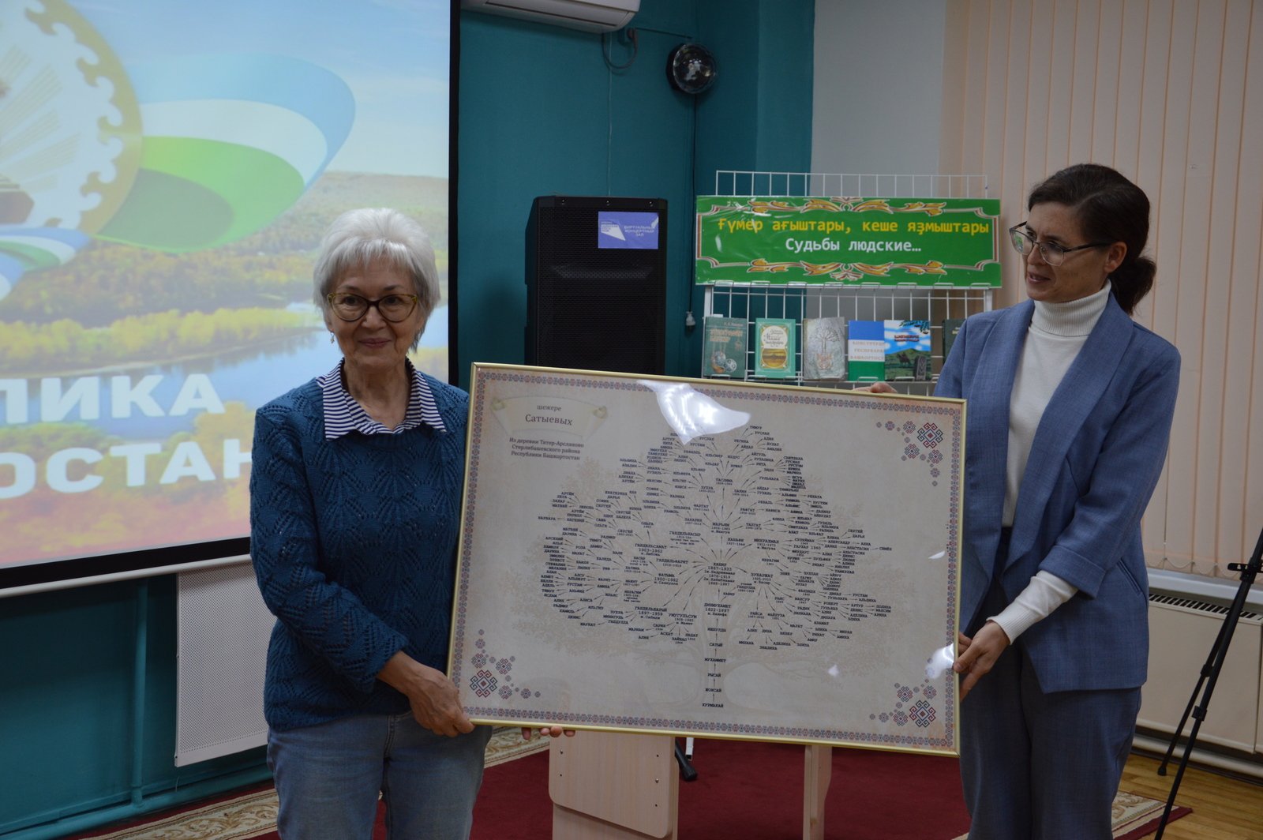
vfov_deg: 29.8
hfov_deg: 43.6
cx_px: 632
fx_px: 1577
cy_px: 420
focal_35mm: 45
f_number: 4.2
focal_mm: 30
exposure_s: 1/60
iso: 400
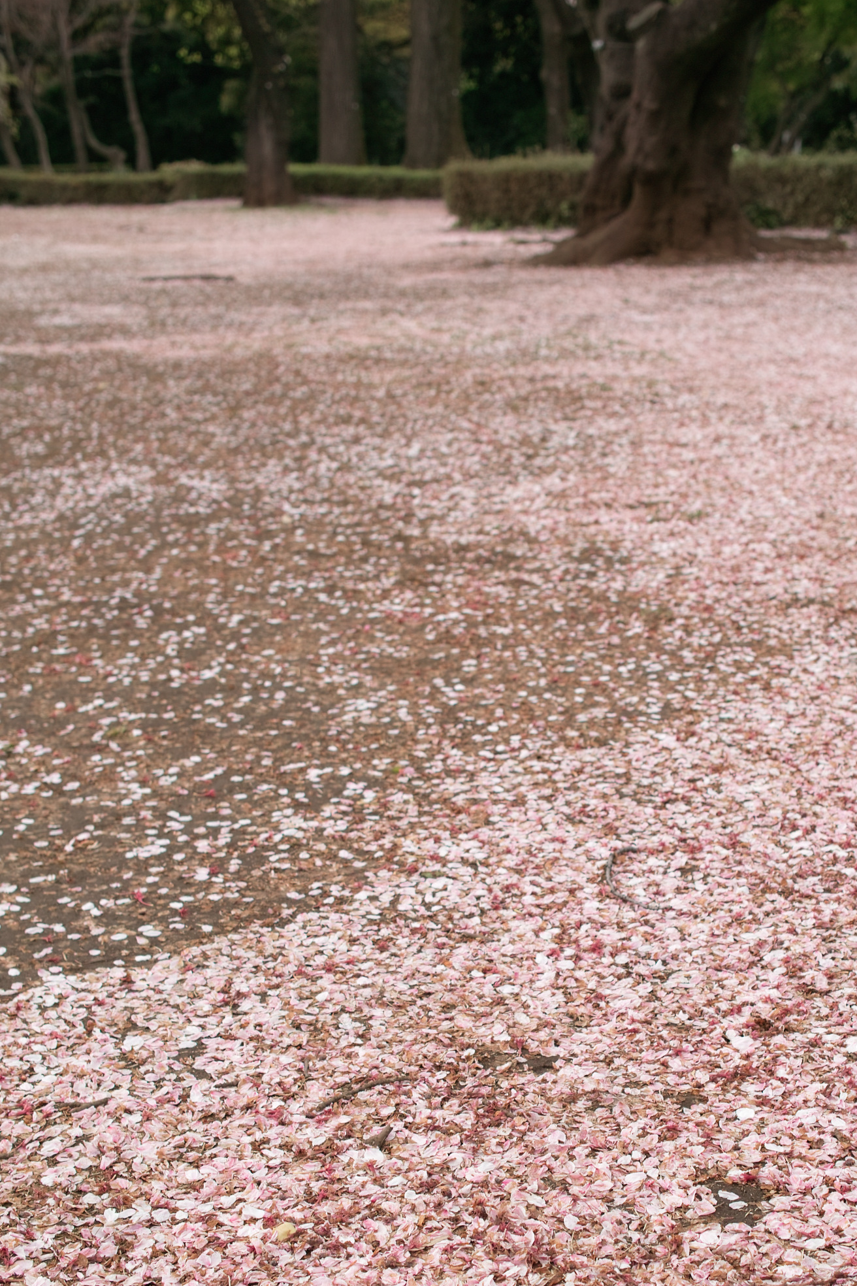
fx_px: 1964
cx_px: 528
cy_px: 792
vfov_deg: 36.1
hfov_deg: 24.6
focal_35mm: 55
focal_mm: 24.2
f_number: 4
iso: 100
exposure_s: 1/100
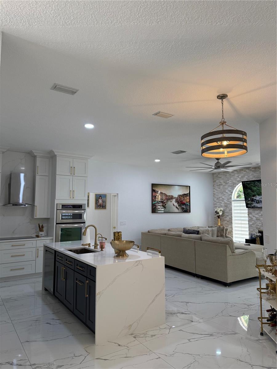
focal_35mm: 24
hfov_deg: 56.8
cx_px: 138
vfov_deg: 71.6
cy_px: 184
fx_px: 256
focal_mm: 6.76
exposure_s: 1/146
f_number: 1.78
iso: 160
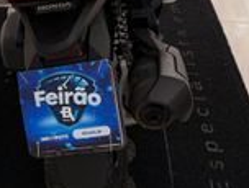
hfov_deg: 25.9
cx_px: 61
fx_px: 534
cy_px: -51
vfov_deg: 18.7
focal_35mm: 74
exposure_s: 1/120
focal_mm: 6.76
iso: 100
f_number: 1.78
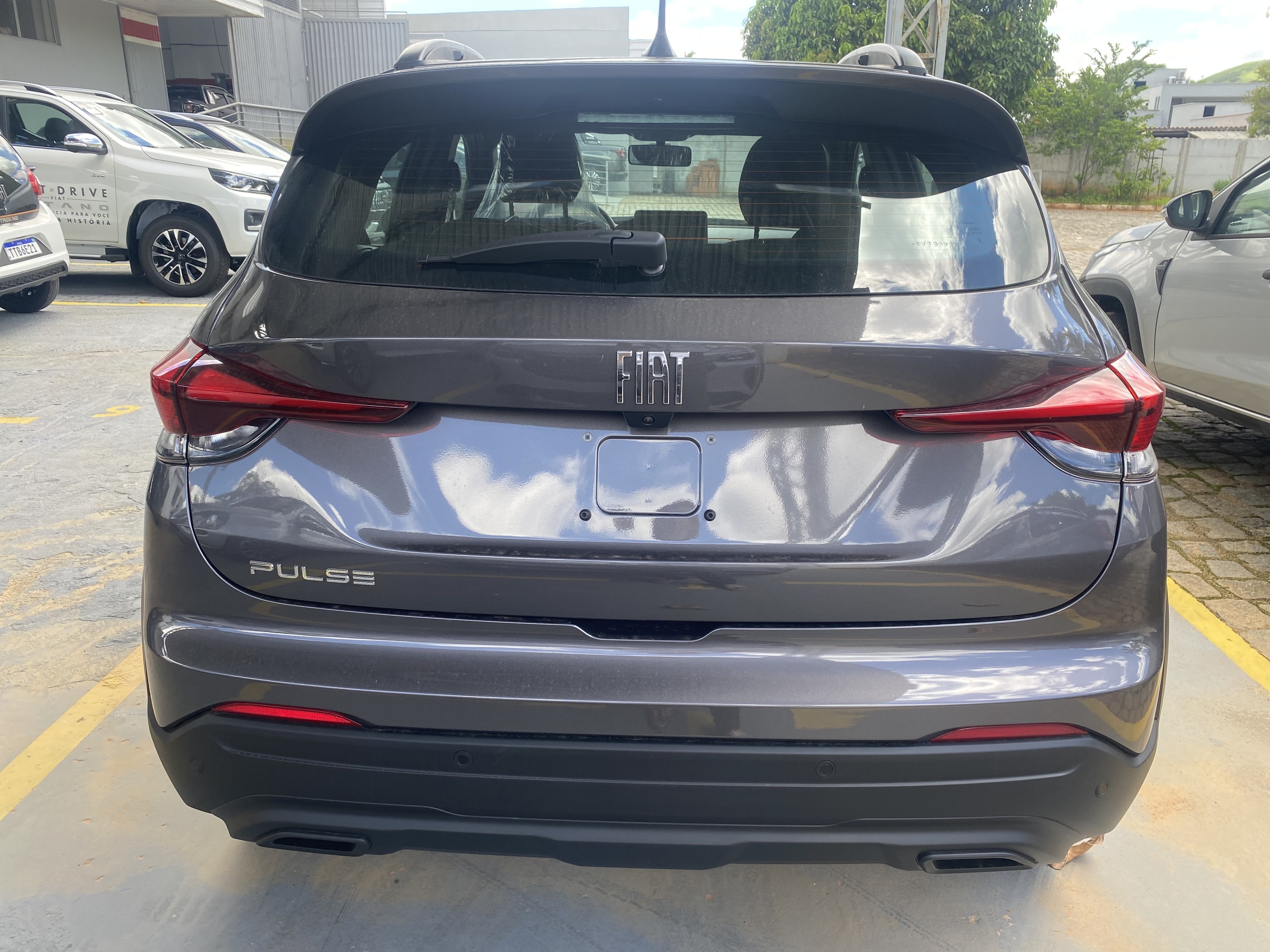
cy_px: 476
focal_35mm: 26
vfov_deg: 53.1
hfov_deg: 67.3
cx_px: 635
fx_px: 954
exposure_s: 1/275
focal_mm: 4.25
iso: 32
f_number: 1.8
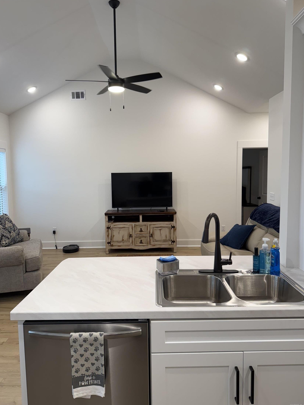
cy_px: 197
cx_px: 150
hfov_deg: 54.9
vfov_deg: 69.4
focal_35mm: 25
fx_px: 293
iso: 125
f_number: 1.78
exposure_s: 1/120
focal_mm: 6.76
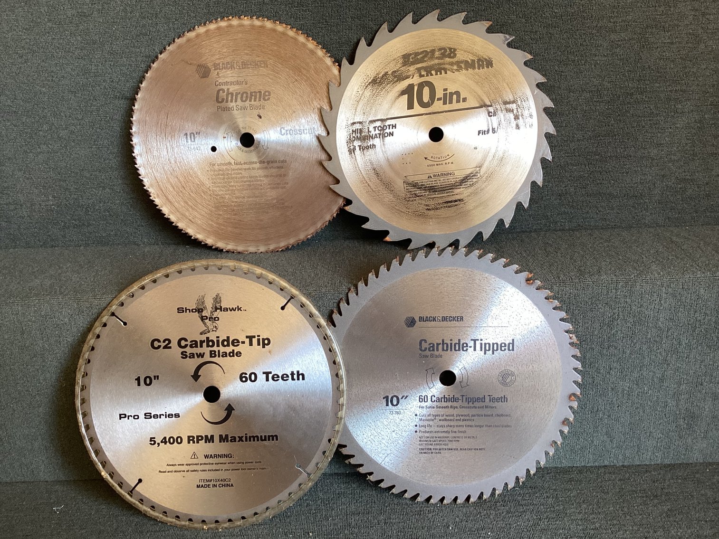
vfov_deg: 45.4
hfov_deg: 58.3
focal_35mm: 31
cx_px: 360
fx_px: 644
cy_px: 270
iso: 100
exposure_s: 1/100
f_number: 2.4
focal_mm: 3.3
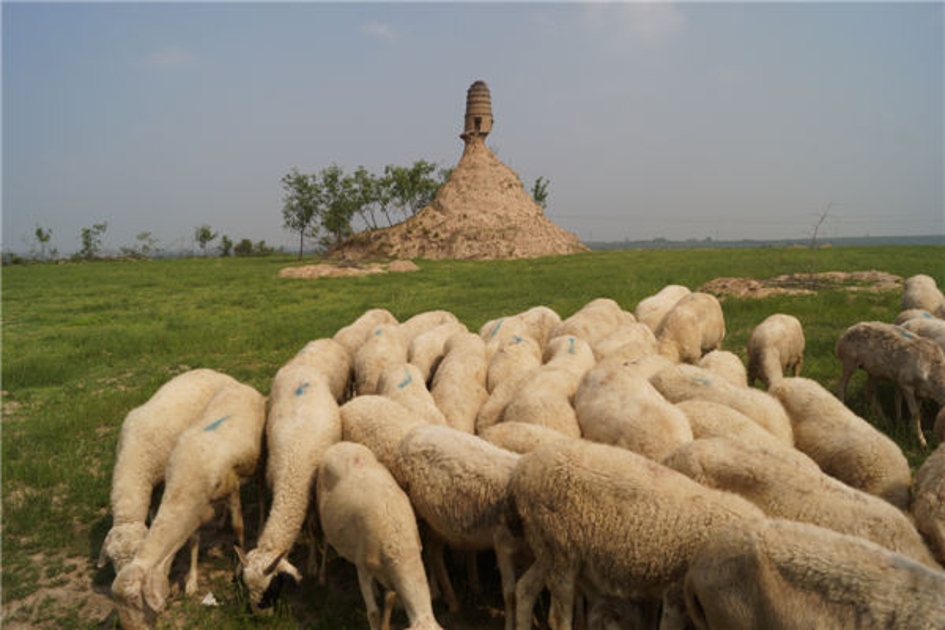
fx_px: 709
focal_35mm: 27
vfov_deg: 47.9
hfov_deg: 67.4
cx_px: 472
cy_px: 315
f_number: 10
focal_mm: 18
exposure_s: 1/1000
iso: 200
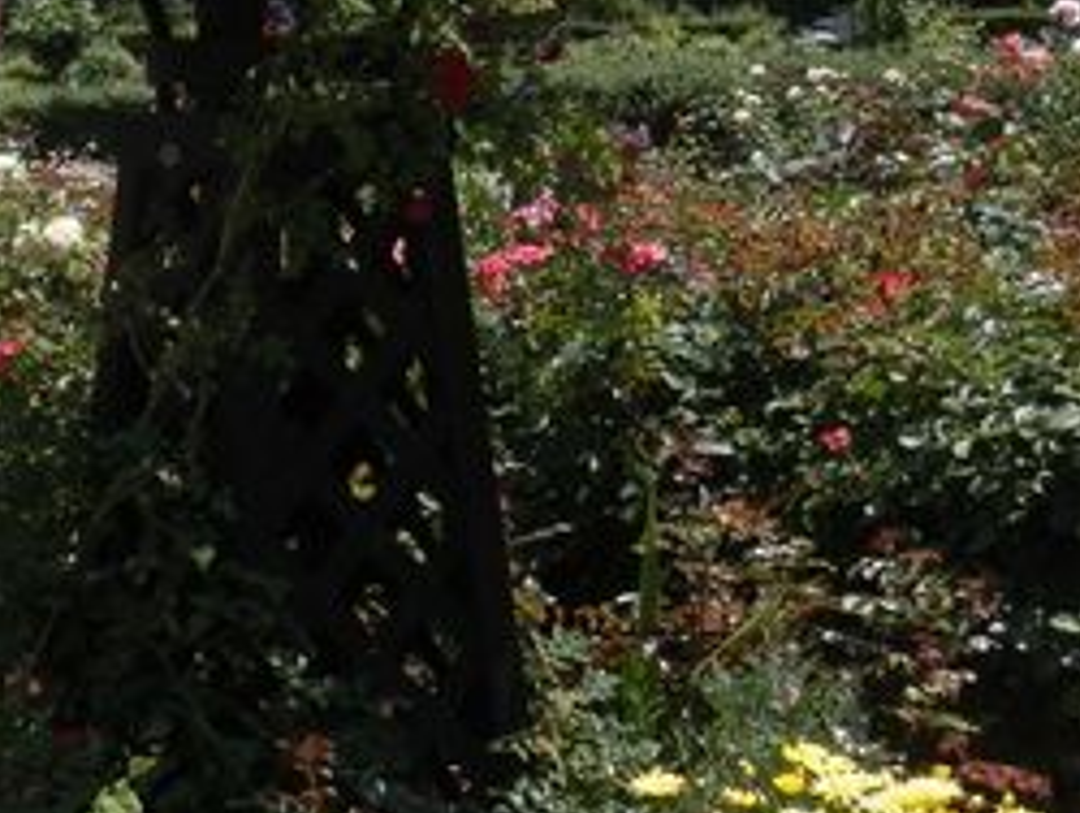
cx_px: 121
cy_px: 186
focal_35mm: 96
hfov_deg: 20.0
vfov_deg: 15.3
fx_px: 2998
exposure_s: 1/1000
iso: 80
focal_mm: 5.5
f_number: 3.3
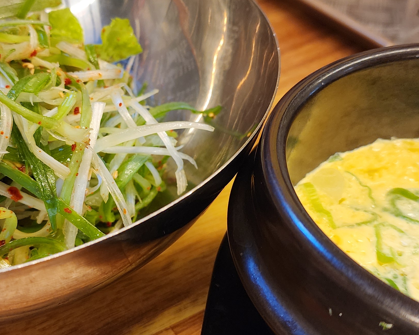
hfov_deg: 34.0
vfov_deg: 27.6
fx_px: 682
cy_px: 172
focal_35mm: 55
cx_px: 162
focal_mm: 6.4
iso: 400
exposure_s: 1/120
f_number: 1.8
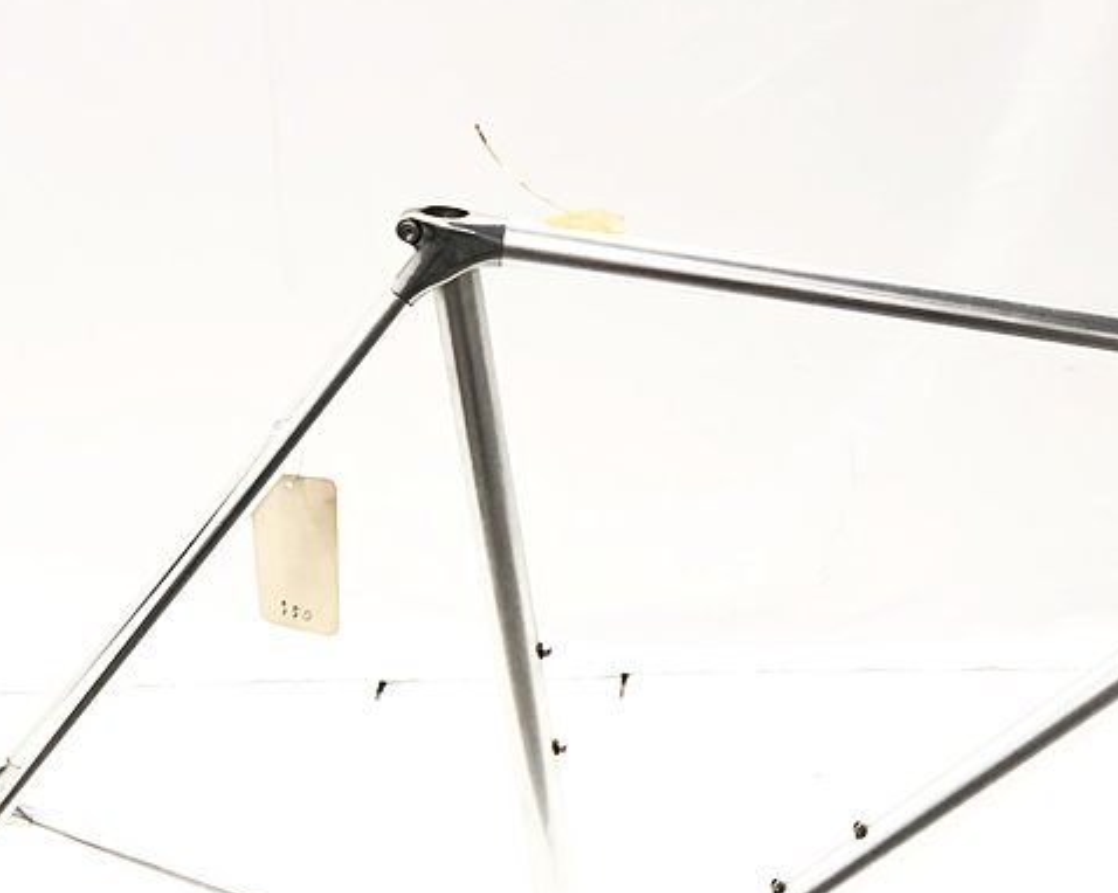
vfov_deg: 18.0
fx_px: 2811
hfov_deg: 22.4
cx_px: 718
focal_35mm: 85
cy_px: 538
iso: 100
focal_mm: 6
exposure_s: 1/50
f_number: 2.4
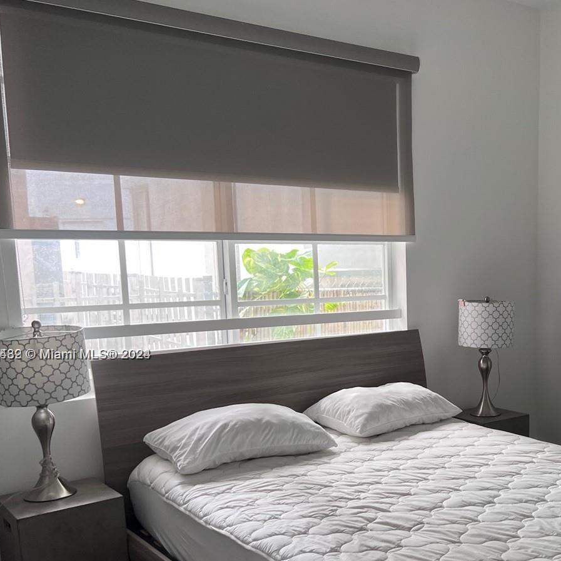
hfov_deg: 39.3
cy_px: 355
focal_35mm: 41
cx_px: 451
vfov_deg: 40.6
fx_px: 752
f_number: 1.5
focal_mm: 5.7
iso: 80
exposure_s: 1/121
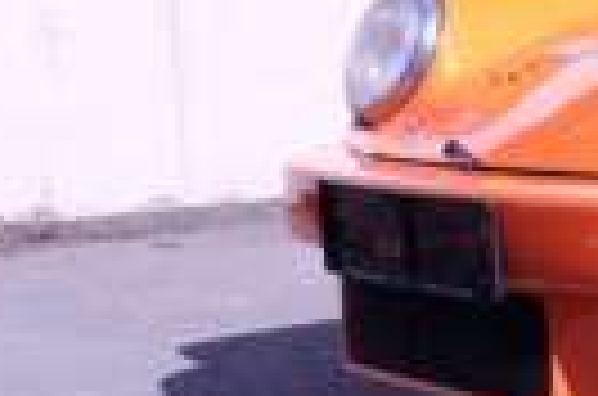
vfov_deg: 9.8
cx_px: 1084
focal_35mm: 139
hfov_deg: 13.3
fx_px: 2303
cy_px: 248
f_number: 6.4
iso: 200
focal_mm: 16
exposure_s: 1/400
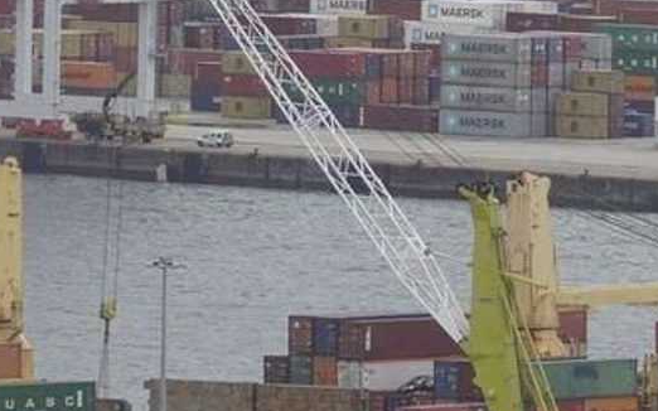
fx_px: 16799
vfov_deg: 1.4
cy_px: 222
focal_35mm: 937
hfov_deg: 2.2
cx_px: -54
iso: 125
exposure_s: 1/320
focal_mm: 200
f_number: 5
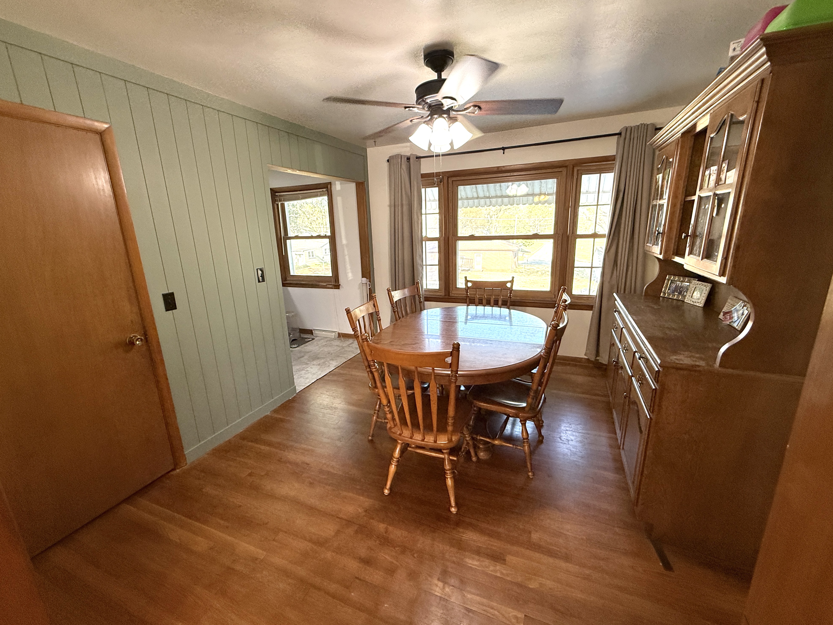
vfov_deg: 85.7
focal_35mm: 14
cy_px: 312
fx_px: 337
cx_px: 416
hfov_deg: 102.1
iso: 200
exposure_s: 1/120
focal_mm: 2.22
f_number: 2.2
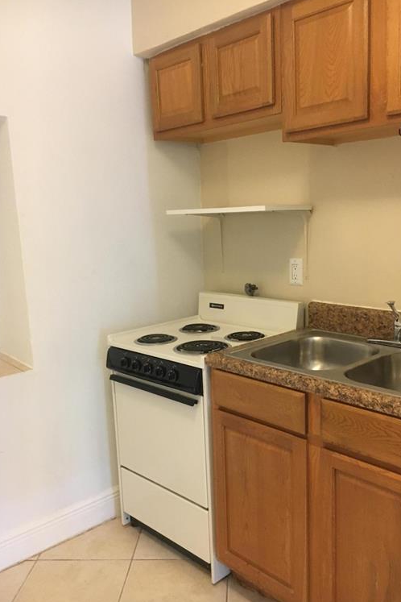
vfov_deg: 60.3
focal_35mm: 31
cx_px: 213
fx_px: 518
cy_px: 302
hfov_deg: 42.3
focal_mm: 4.15
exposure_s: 1/24
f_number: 2.2
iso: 200
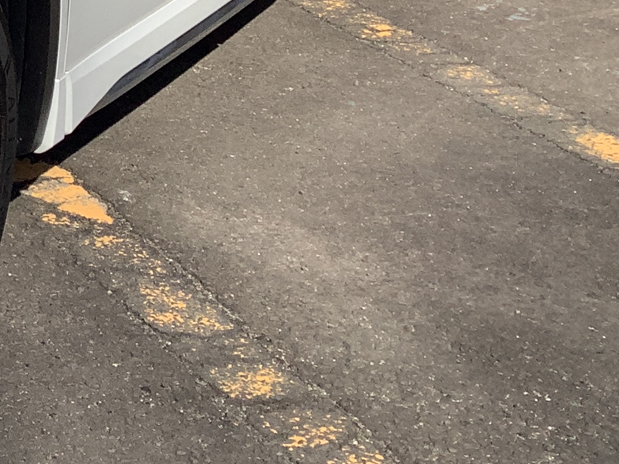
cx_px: -377
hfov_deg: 16.8
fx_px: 1842
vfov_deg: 14.1
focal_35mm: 103
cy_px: -37
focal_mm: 3.3
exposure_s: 1/1235
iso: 25
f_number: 2.4
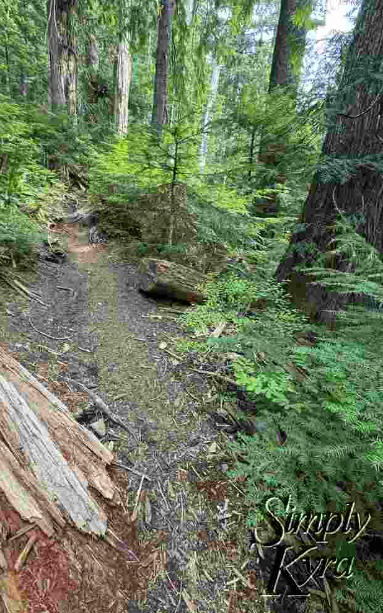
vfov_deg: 101.5
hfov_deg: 73.9
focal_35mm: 15
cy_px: 305
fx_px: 251
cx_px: 152
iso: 160
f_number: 2.2
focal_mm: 2.22
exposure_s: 1/99
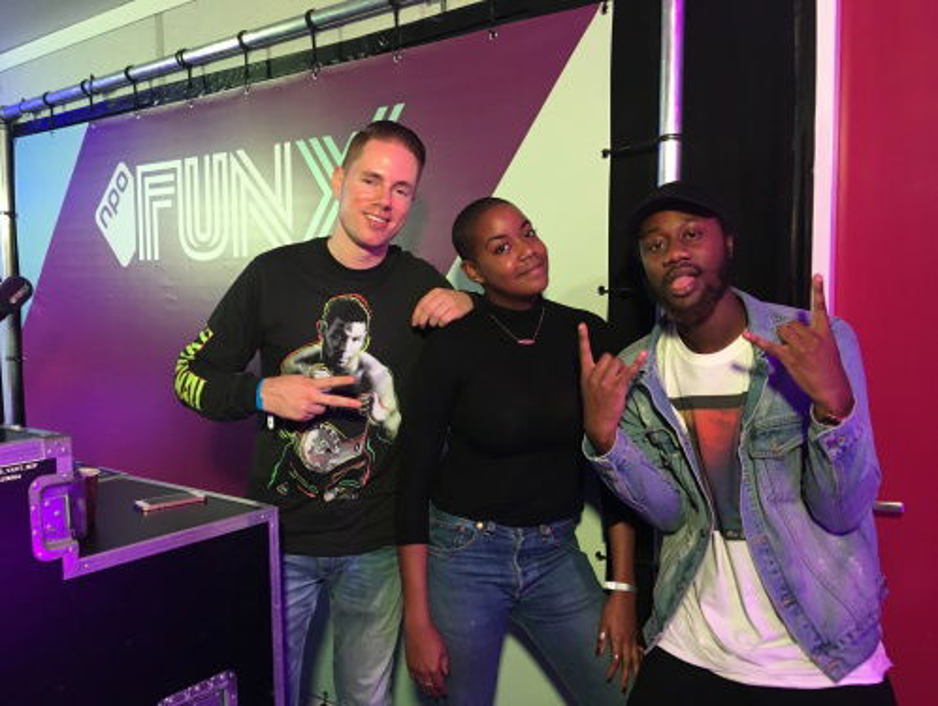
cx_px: 469
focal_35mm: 29
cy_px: 353
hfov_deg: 61.6
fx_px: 787
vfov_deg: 48.3
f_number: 2.2
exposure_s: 1/33
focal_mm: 4.15
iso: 160
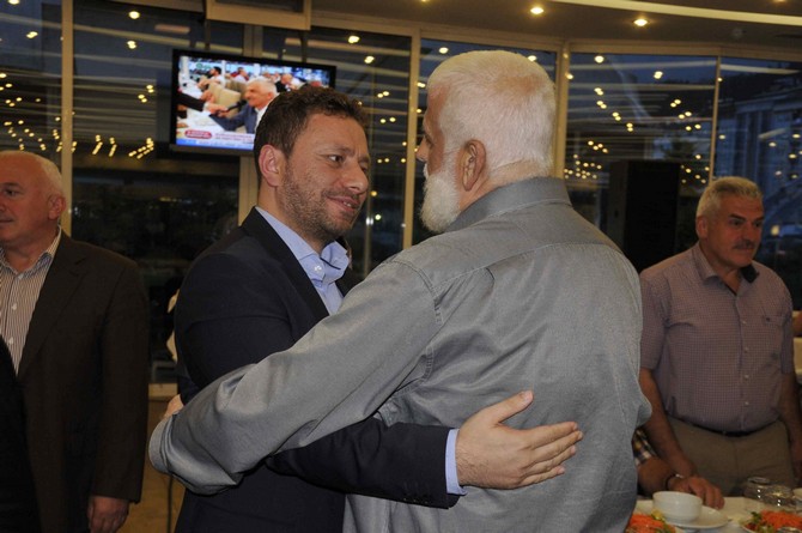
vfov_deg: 29.8
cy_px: 266
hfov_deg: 43.7
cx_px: 401
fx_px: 1001
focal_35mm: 45
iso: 640
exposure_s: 1/60
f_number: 6.3
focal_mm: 30
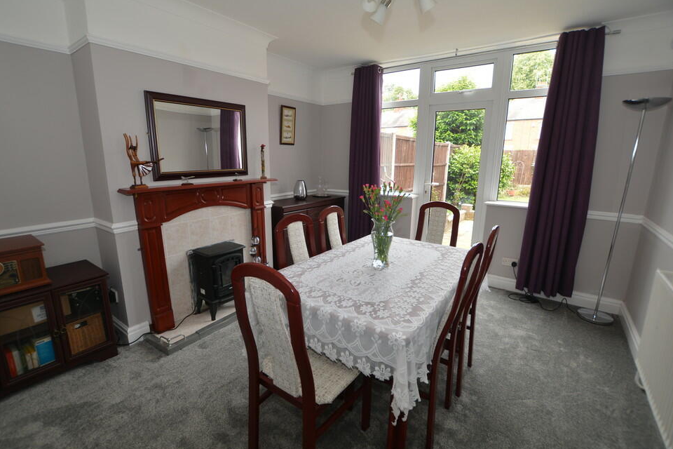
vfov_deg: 73.7
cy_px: 226
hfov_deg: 96.7
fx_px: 299
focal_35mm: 16
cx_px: 324
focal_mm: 10
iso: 200
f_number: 4
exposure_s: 1/60
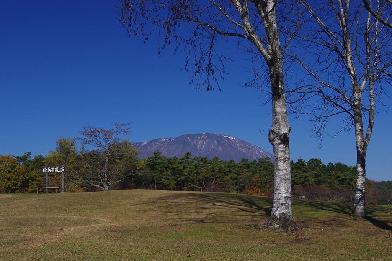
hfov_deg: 38.2
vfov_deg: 25.9
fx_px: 565
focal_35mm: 52
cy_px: 130
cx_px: 196
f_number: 11
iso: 200
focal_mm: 35
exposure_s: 1/160
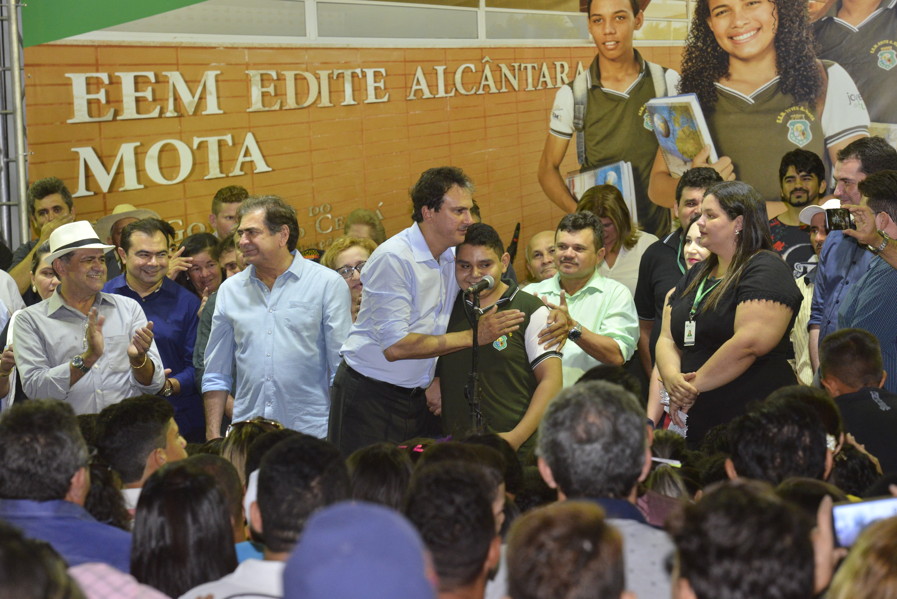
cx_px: 448
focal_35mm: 125
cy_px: 300
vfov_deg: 11.0
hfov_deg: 16.4
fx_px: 3116
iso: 2000
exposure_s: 1/200
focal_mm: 125
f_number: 7.1
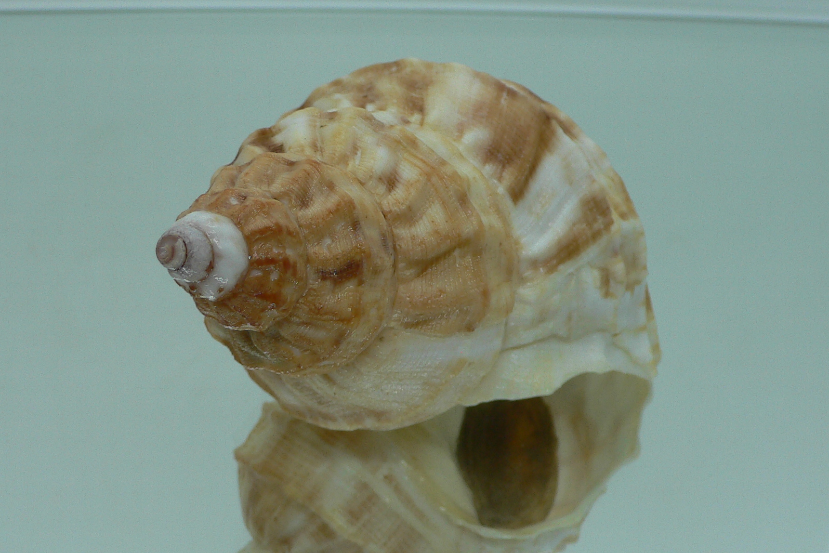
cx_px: 403
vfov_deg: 29.3
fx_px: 1059
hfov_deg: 42.7
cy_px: 275
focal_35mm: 46
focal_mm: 4.6
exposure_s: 1/60
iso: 80
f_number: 2.8
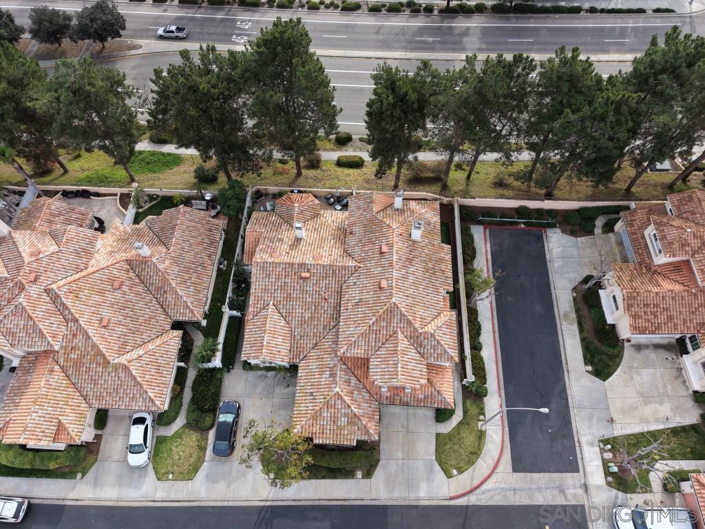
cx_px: 352
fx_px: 489
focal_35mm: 24
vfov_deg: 56.8
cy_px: 264
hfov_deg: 71.6
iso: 200
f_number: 1.8
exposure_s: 1/1600
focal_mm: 8.67
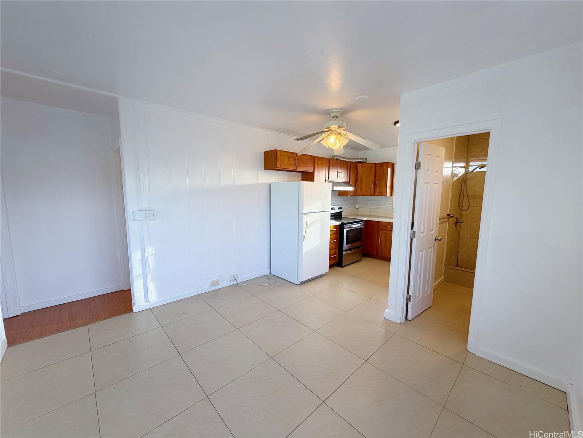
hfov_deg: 102.1
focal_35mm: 14
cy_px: 219
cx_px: 292
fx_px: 236
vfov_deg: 85.7
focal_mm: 2.22
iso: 125
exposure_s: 1/120
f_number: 2.2
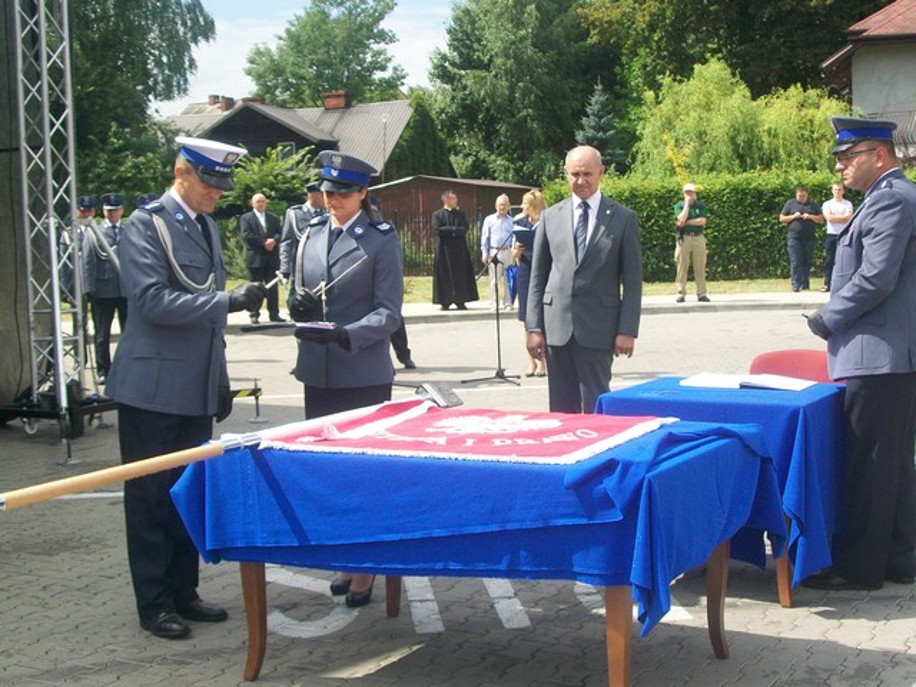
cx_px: 458
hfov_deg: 34.3
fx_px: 1482
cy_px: 344
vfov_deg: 26.1
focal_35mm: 56
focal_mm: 9.4
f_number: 3.3
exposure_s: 1/500
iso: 64
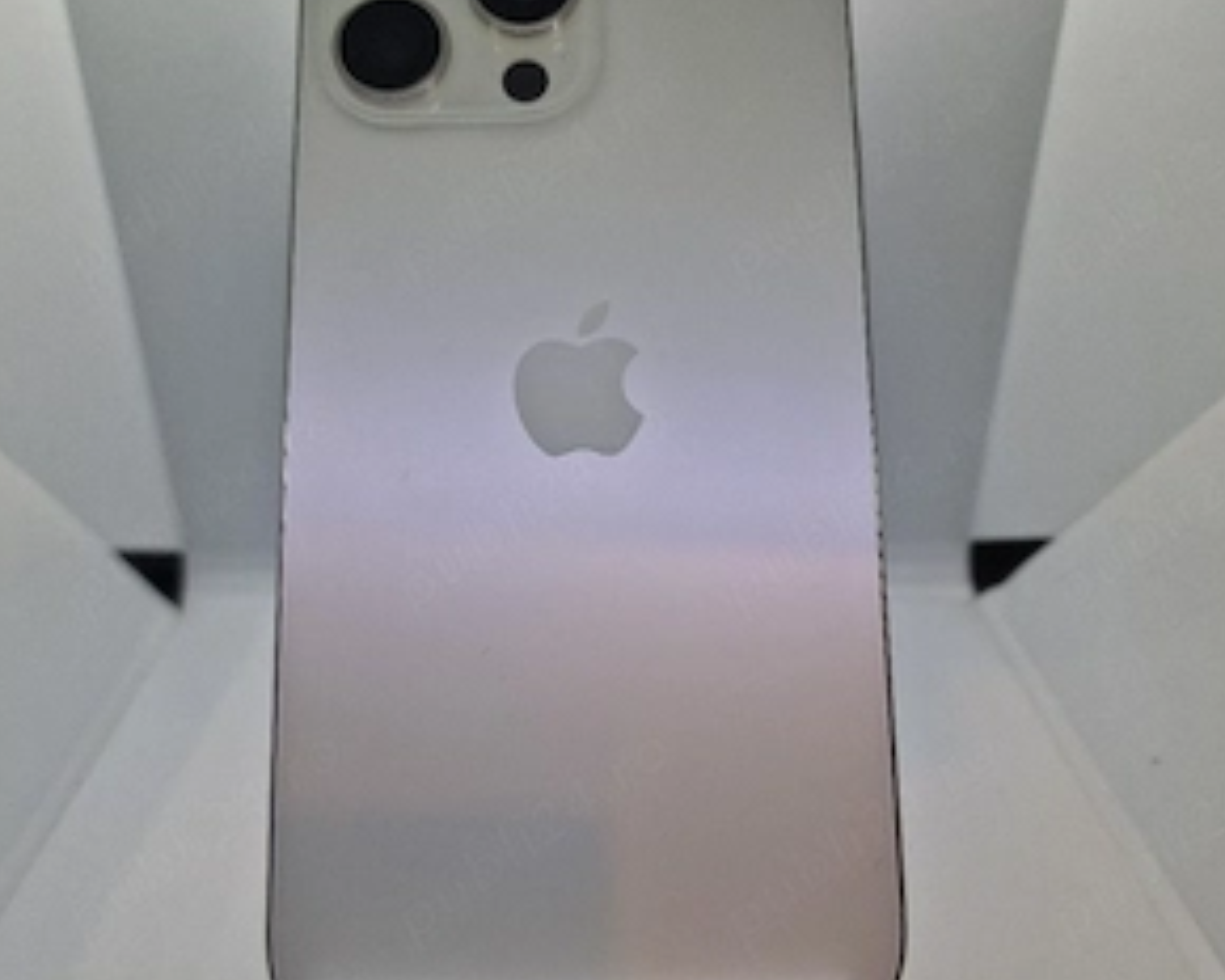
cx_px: 617
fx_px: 1124
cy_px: 558
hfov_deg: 57.2
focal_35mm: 31
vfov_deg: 47.0
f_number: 1.8
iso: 50
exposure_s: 1/192
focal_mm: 6.4
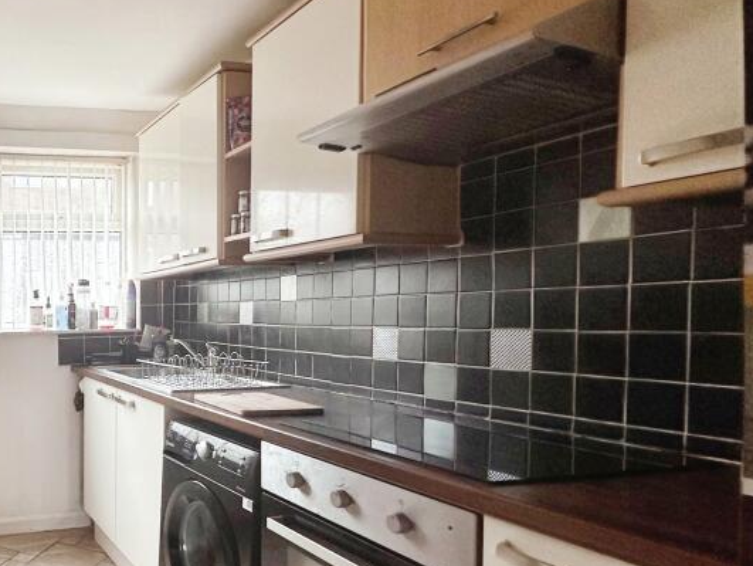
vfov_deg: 50.6
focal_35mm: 27
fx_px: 588
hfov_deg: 53.8
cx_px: 30
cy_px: 370
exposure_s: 1/49
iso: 160
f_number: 2.2
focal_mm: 2.22
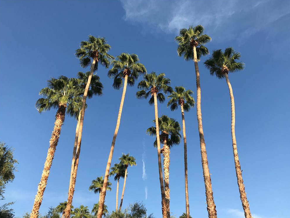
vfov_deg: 48.2
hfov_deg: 61.6
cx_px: 147
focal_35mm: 29
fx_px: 243
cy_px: 112
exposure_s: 1/1259
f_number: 1.8
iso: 20
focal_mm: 3.99
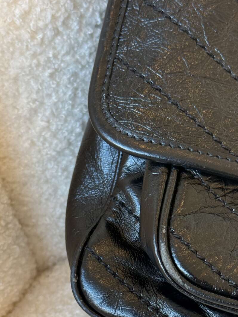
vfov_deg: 24.0
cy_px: 218
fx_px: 742
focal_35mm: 81
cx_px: 153
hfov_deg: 18.2
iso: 160
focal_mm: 6.76
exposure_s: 1/100
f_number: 1.78
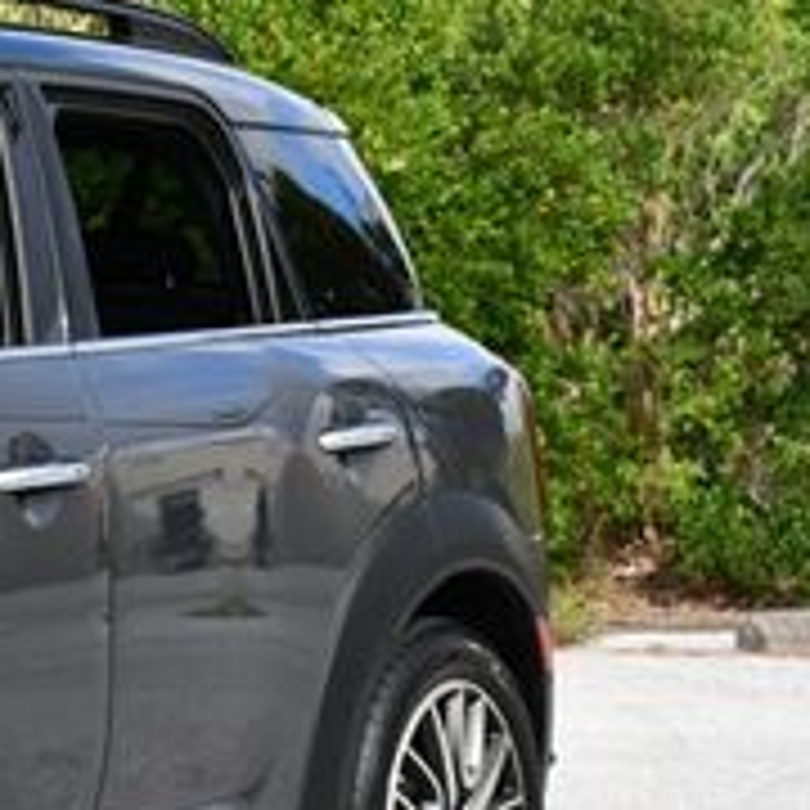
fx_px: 5612
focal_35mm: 212
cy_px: 531
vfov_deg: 8.3
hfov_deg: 8.0
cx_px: -616
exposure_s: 1/250
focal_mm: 35
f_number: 8
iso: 140
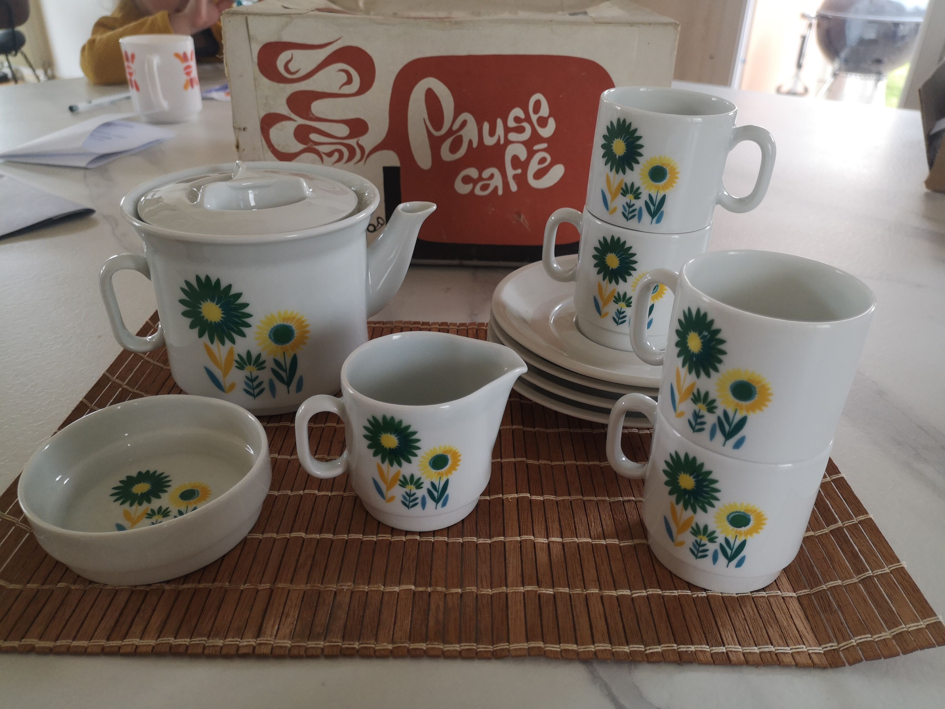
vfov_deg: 51.4
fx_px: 737
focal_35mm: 27
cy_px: 354
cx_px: 472
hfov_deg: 65.3
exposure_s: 1/60
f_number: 1.8
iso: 80
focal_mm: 3.95
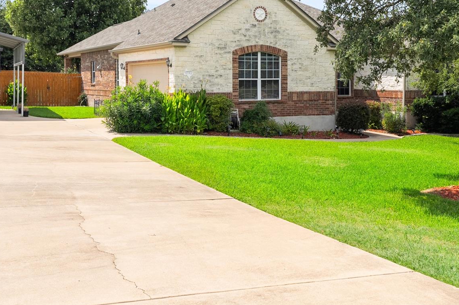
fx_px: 637
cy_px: 94
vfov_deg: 26.8
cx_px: 258
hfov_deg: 39.5
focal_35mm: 50
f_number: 8
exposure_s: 1/500
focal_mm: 28
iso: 100
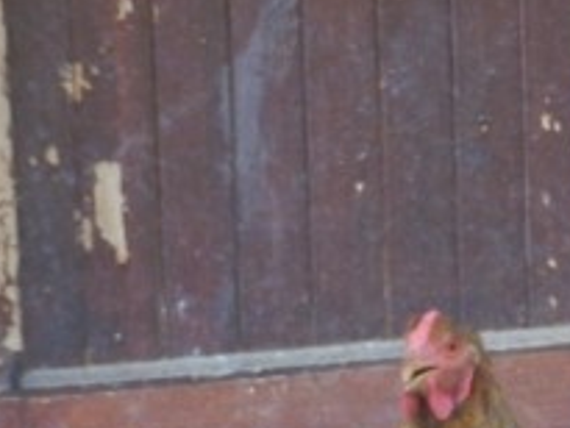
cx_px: 1007
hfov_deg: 5.2
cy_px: 634
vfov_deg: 4.0
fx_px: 6162
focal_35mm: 374
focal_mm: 17.1
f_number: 5.3
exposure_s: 1/60
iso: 200
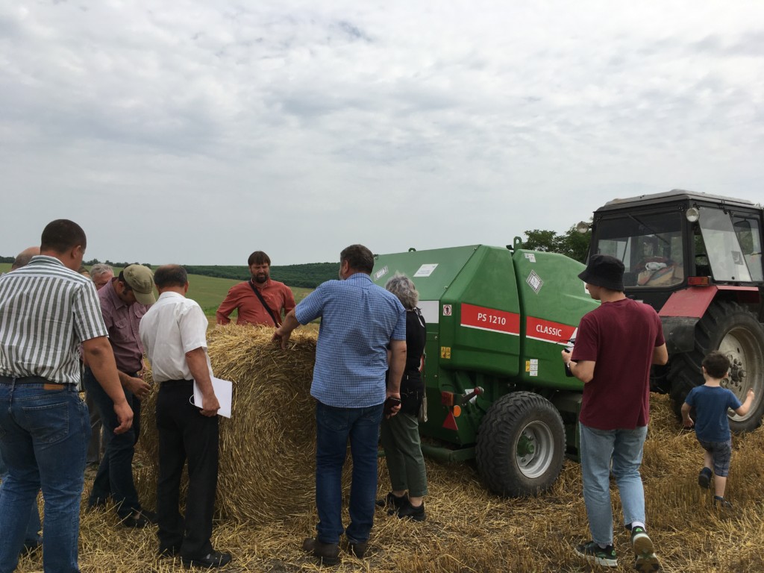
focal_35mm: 29
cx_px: 382
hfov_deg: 61.7
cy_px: 286
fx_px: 640
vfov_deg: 48.2
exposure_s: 1/2137
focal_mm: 4.15
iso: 25
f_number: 2.2
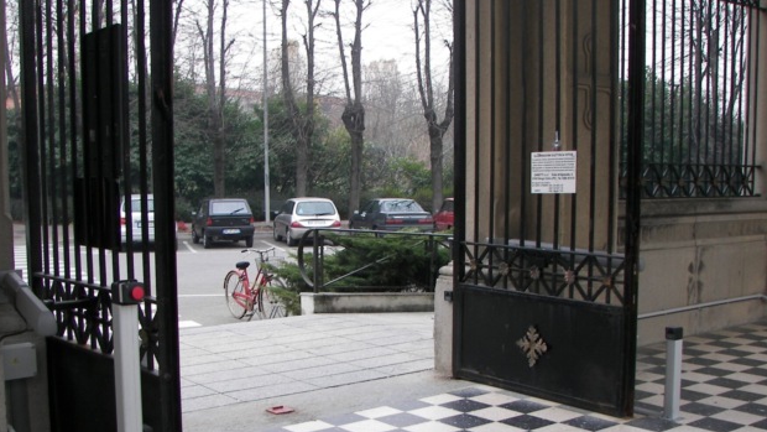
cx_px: 358
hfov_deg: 47.3
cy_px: 275
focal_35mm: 43
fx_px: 875
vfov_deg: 27.6
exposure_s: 1/60
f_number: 2.8
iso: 50
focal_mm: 6
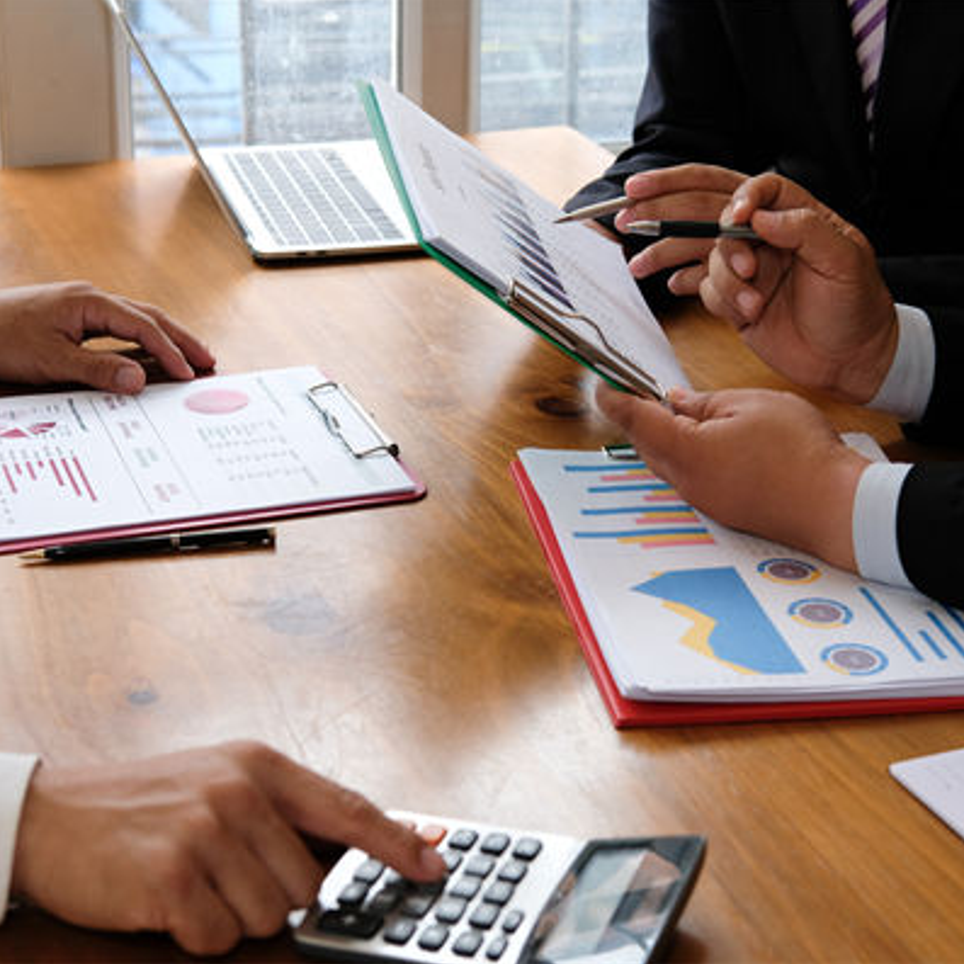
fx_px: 2142
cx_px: 529
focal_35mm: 68
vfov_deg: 25.4
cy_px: 481
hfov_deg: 25.3
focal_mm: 35
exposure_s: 1/180
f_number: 4.5
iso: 400
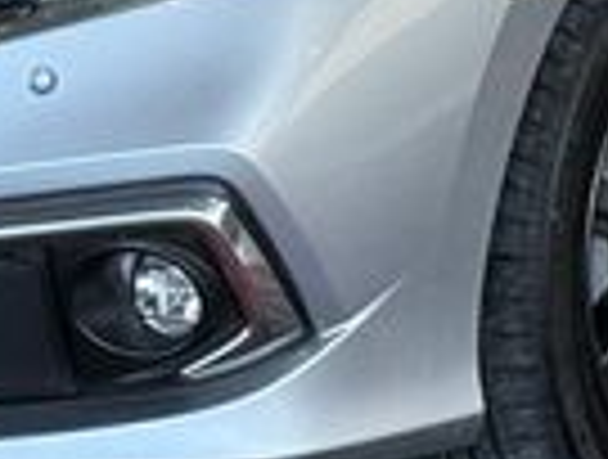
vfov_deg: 4.4
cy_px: -450
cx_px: 669
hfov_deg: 5.8
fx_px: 5953
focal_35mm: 338
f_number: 1.78
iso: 64
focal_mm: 6.76
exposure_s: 1/336
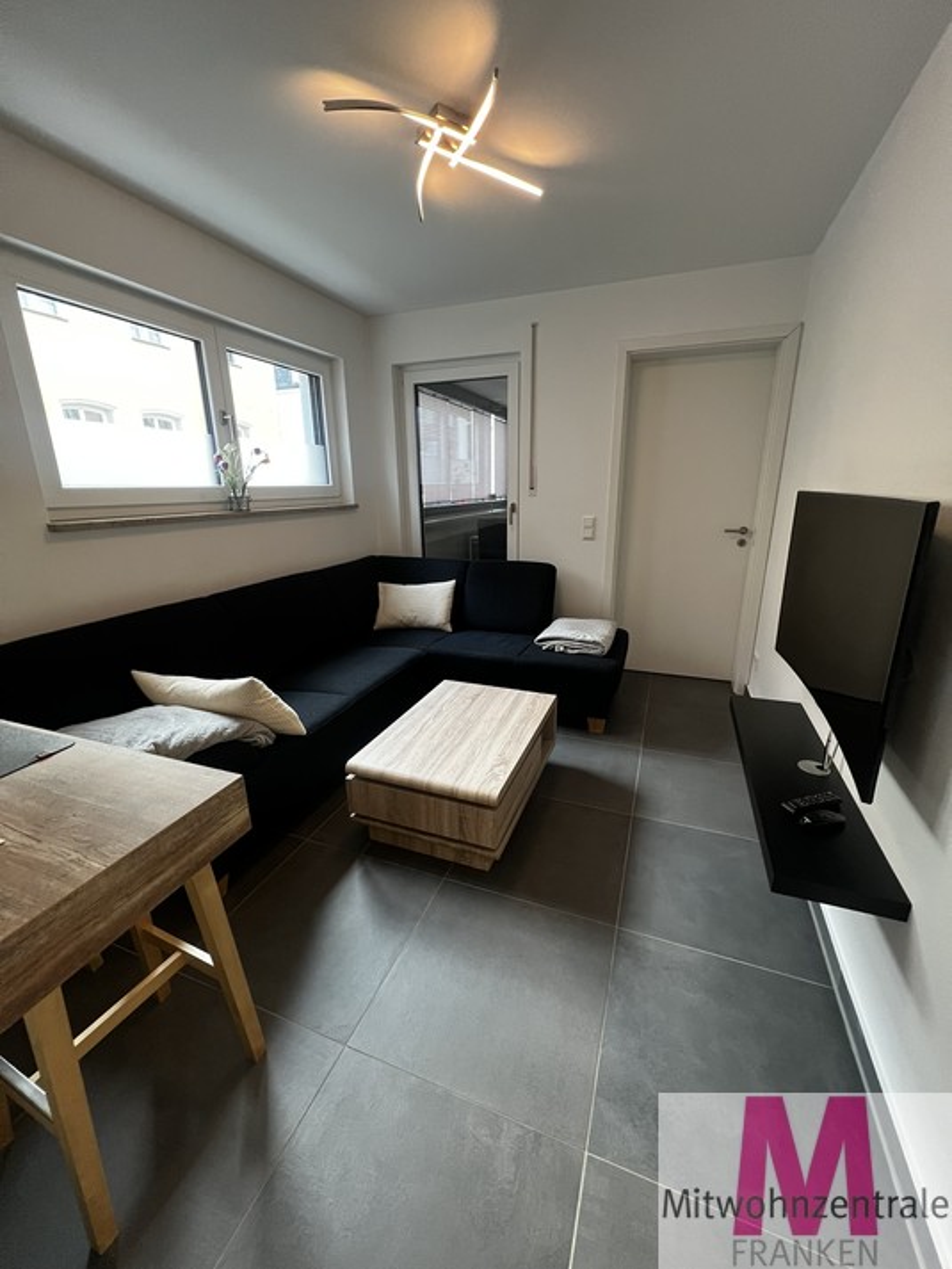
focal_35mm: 13
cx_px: 476
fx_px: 477
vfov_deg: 106.2
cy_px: 634
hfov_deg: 89.9
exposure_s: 1/100
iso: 250
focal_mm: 1.57
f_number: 1.8
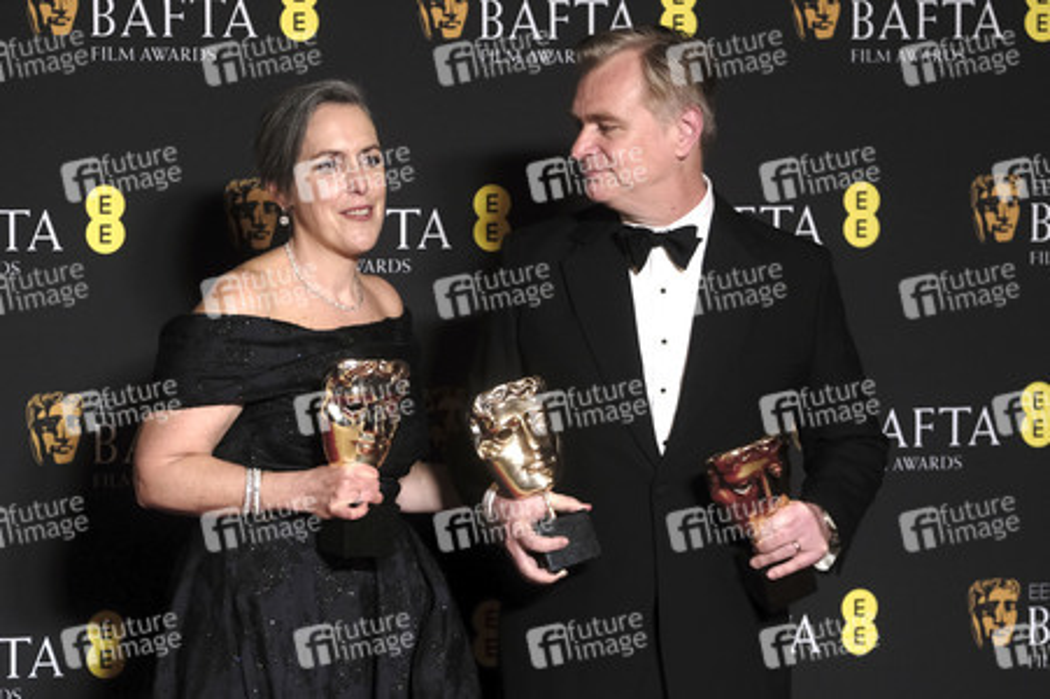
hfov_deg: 15.7
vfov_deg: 10.5
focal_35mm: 131
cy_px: 350
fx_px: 3818
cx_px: 525
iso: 1600
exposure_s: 1/250
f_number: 2.8
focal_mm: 87.1
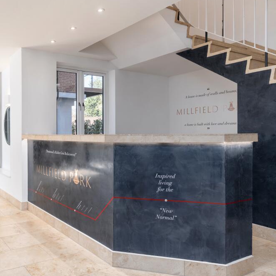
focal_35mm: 29
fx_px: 262
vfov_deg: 55.6
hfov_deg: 53.0
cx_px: 66
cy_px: 137
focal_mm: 22
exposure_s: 1/60
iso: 320
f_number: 8
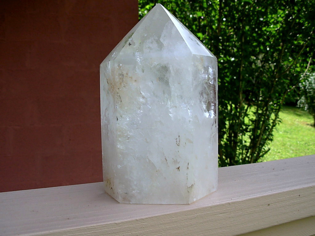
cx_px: 158
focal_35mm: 38
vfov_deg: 37.7
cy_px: 118
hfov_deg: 49.0
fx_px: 346
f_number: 2.9
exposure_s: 1/542
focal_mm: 6.3
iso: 50
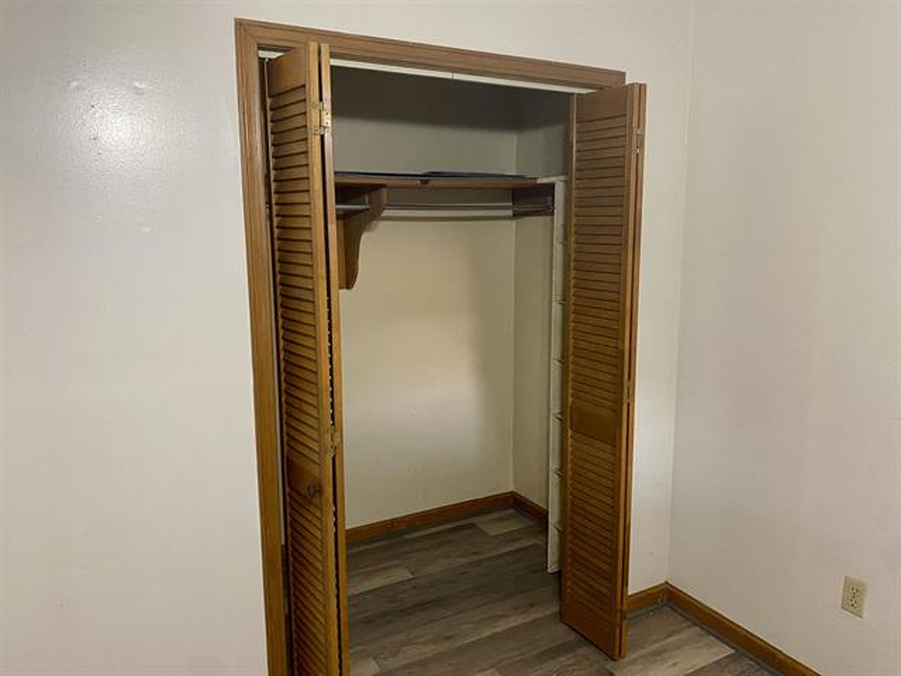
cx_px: 450
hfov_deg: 67.3
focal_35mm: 26
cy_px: 338
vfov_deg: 53.1
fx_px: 677
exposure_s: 1/60
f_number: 1.8
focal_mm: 4.25
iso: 500
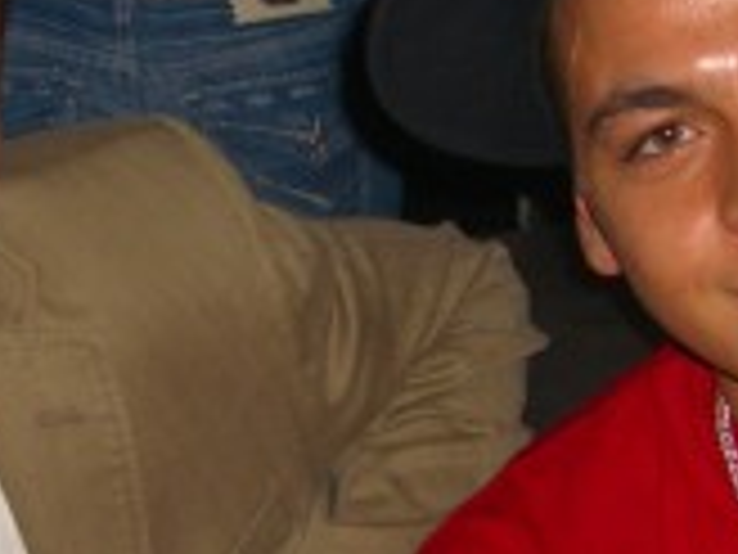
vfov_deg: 10.6
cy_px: 473
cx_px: 310
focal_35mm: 139
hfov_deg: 14.2
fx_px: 2963
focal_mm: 7.9
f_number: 2.8
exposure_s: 1/60
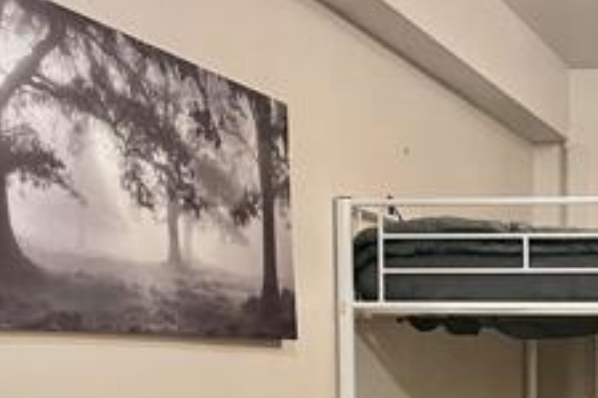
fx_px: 1279
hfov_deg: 24.8
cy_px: 501
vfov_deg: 16.8
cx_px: 627
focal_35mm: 77
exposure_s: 1/60
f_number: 1.6
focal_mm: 4.2
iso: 400
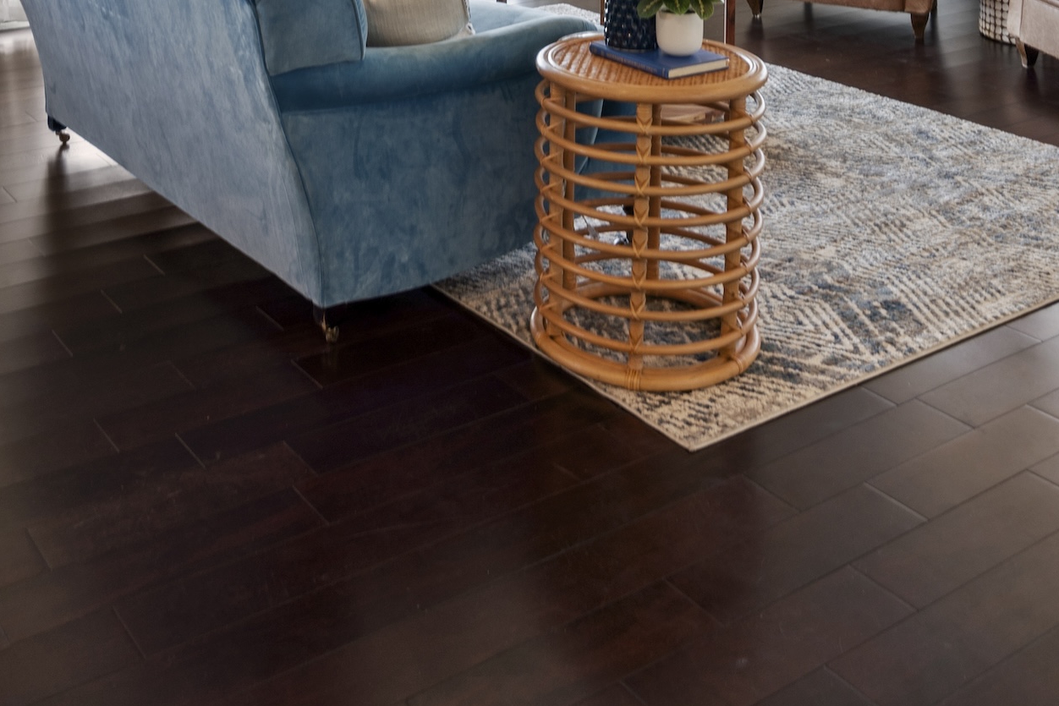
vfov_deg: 24.3
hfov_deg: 42.4
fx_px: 1353
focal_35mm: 46
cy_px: -284
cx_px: 398
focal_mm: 16
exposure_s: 1/2.5
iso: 100
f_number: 8
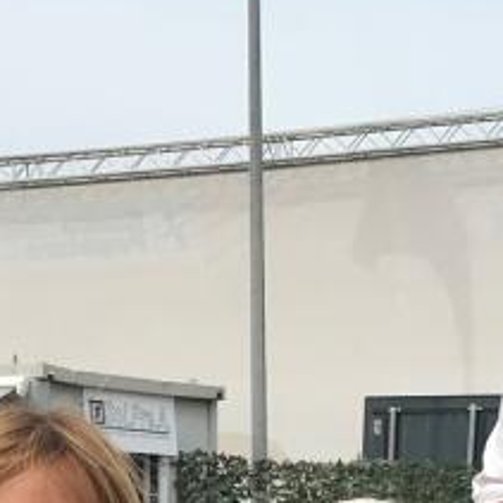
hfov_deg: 12.3
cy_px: 894
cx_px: 391
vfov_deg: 11.5
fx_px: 2318
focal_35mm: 141
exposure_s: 1/2179
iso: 20
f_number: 1.8
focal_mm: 3.99
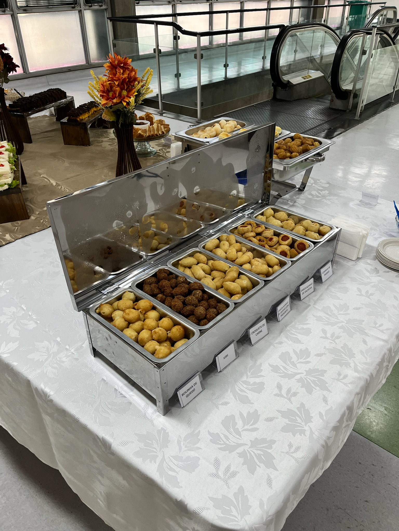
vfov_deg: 67.3
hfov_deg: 53.1
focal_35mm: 26
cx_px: 200
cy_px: 266
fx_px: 400
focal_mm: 5.1
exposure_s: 1/120
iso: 100
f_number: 1.6
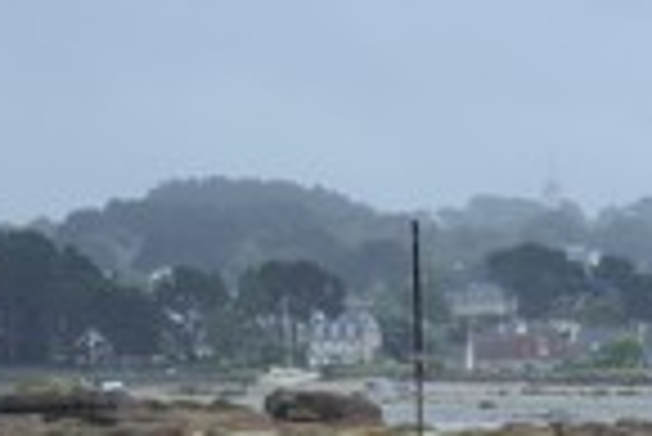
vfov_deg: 3.7
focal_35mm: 376
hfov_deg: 5.5
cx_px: 450
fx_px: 6816
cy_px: 530
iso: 200
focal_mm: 130
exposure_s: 1/200
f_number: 10
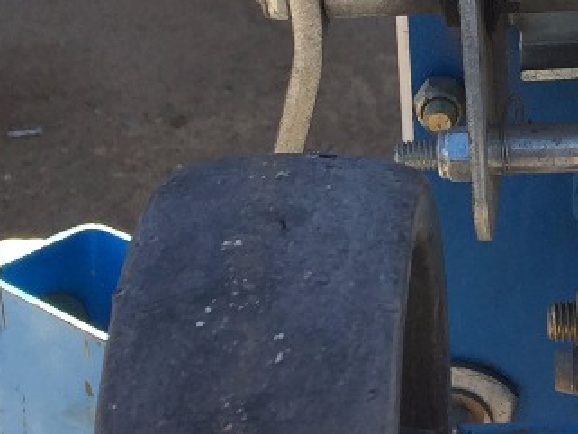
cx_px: 637
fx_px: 2171
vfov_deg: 11.4
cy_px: 61
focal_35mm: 130
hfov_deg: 14.8
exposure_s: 1/444
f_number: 2.2
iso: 32
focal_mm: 4.15
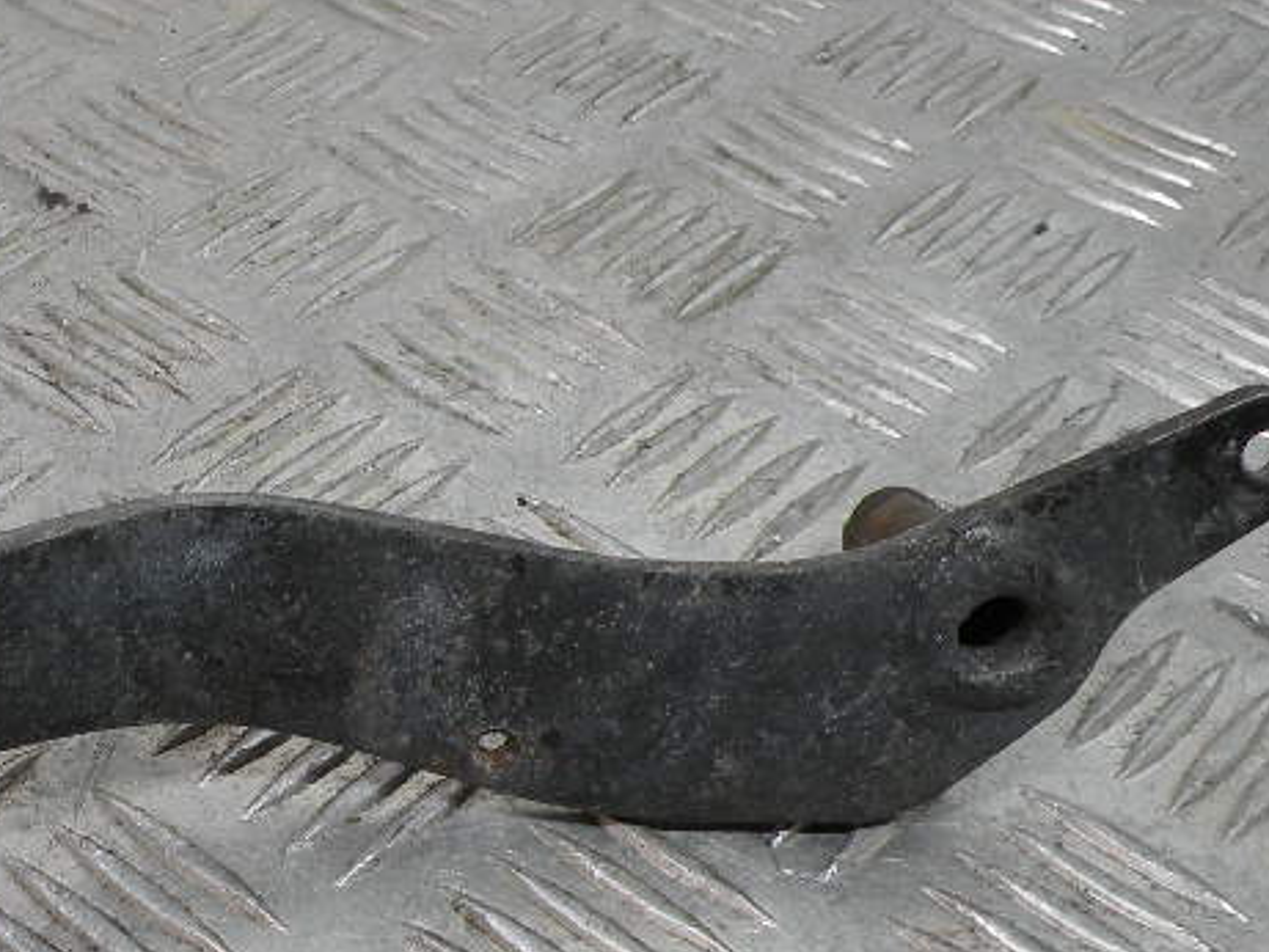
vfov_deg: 24.2
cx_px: 138
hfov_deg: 30.8
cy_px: 693
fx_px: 2200
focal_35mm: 60
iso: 64
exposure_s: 1/65.2
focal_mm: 4.7
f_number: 3.2
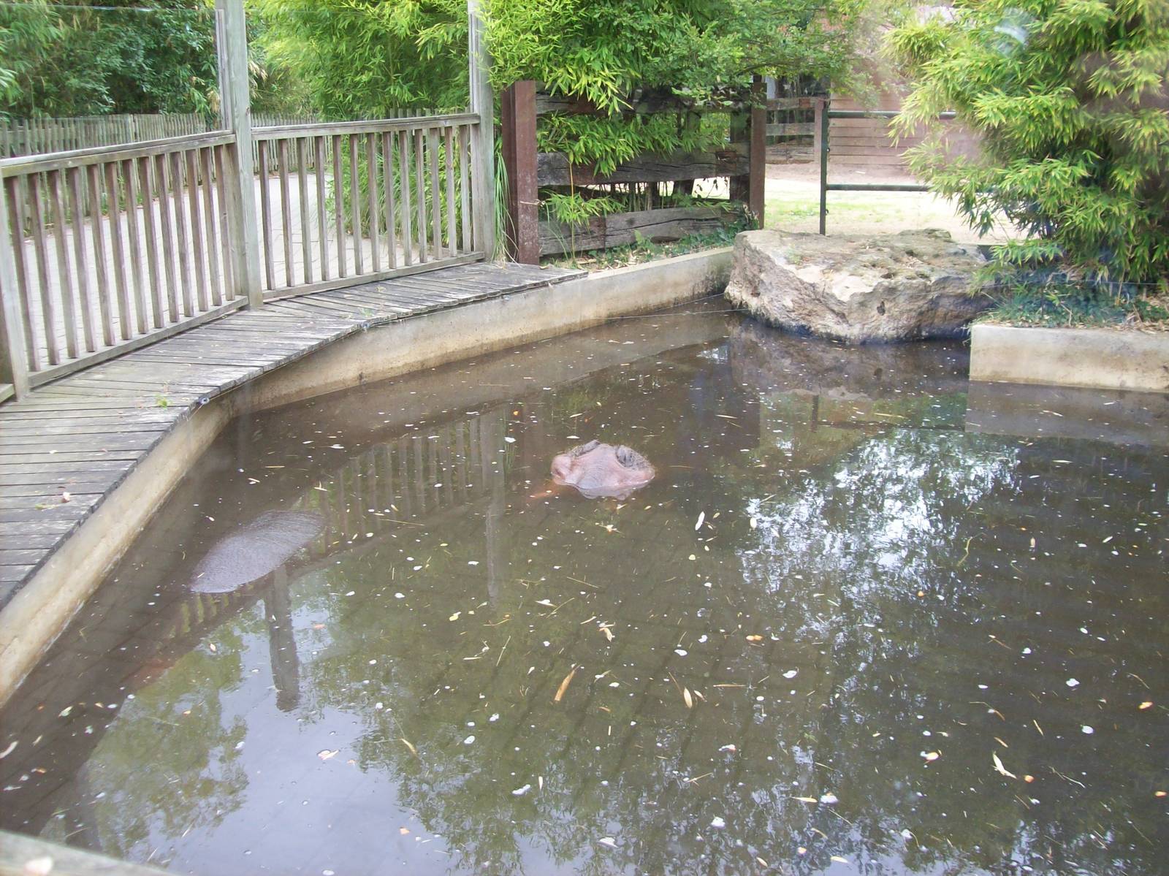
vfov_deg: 39.6
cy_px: 438
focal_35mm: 36
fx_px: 1215
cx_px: 584
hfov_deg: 51.4
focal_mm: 6
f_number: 2.7
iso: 80
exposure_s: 1/75.4
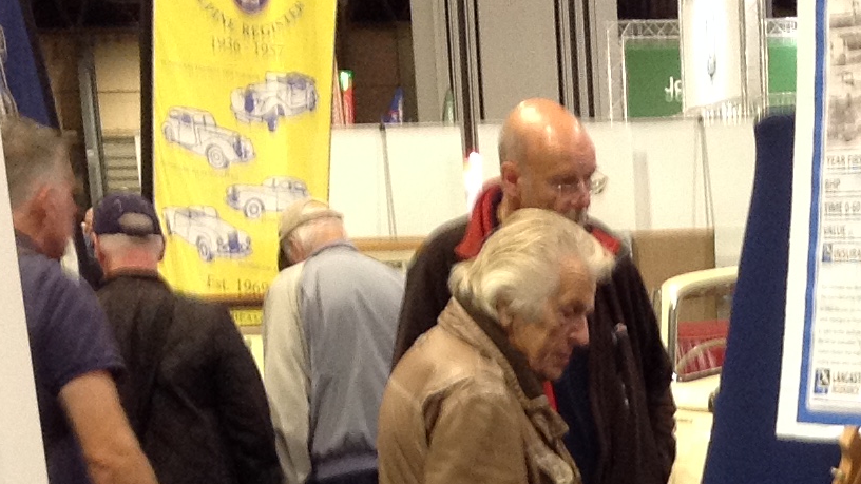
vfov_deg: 9.5
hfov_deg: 17.4
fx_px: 2762
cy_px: 913
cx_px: 797
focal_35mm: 121
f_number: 2.4
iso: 125
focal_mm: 4.28
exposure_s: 1/15
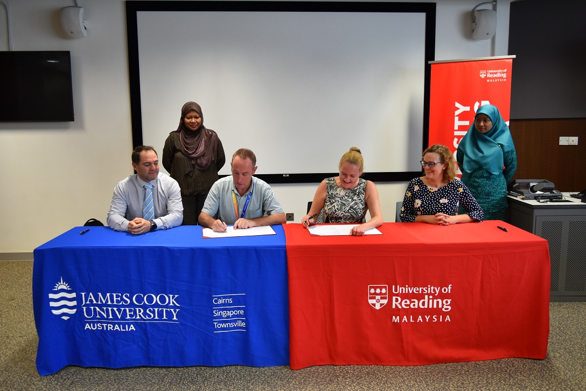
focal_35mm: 30
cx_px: 293
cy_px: 196
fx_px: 488
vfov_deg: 43.6
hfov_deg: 61.9
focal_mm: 20
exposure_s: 1/60
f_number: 4
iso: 720
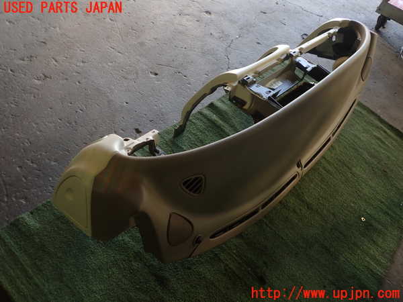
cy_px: 151
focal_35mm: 30
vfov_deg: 46.8
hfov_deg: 60.0
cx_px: 202
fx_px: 349
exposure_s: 1/60
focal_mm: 5.4
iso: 125
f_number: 2.3
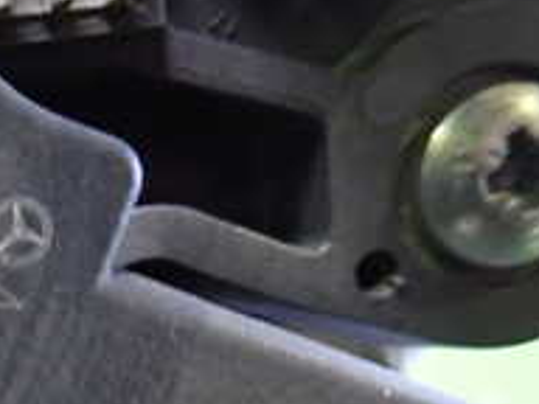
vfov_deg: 17.9
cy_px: 497
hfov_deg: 21.7
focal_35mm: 78
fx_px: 1215
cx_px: -219
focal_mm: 4.5
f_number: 2
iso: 640
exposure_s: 1/30
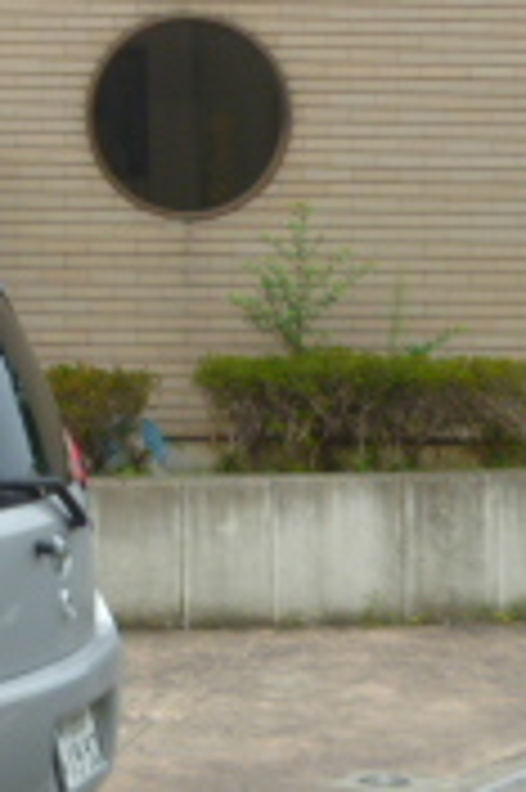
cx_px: -117
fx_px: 2745
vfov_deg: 16.0
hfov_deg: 10.7
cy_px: -50
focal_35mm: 125
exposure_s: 1/100
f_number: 3.2
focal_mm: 5.9
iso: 80
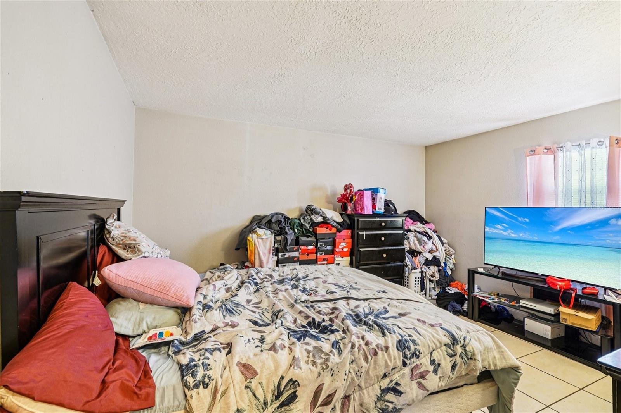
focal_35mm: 16
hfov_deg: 96.7
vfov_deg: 73.7
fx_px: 276
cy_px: 206
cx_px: 310
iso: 400
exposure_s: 1.5
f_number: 8
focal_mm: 16
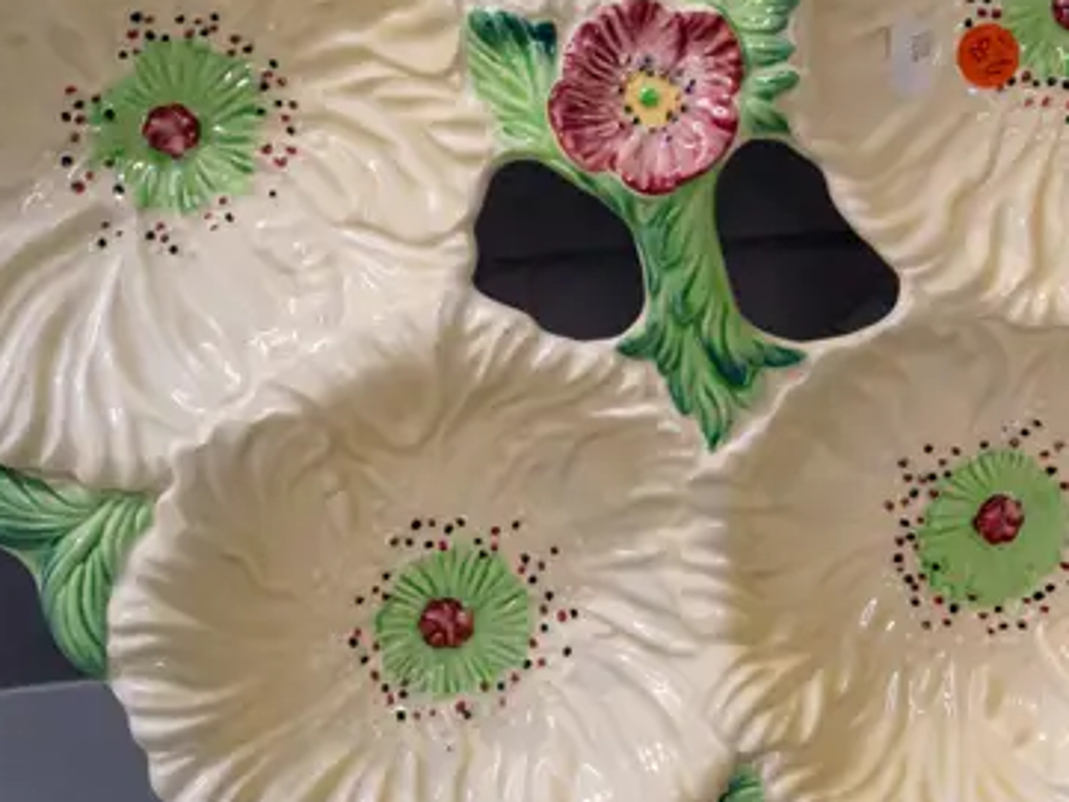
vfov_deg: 14.4
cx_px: 1167
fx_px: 3151
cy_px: 172
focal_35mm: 102
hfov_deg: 18.5
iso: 3200
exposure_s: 1/320
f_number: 5.6
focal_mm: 18
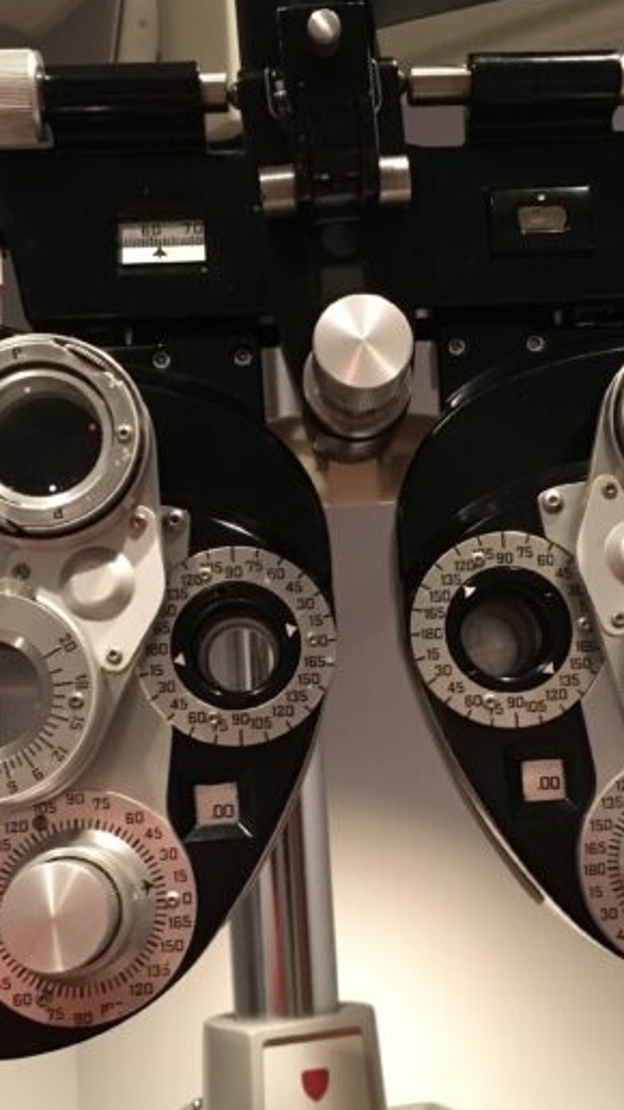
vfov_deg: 43.7
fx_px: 1383
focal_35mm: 47
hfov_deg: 25.3
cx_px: 394
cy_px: 592
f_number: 2.2
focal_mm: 4.15
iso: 320
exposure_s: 1/15
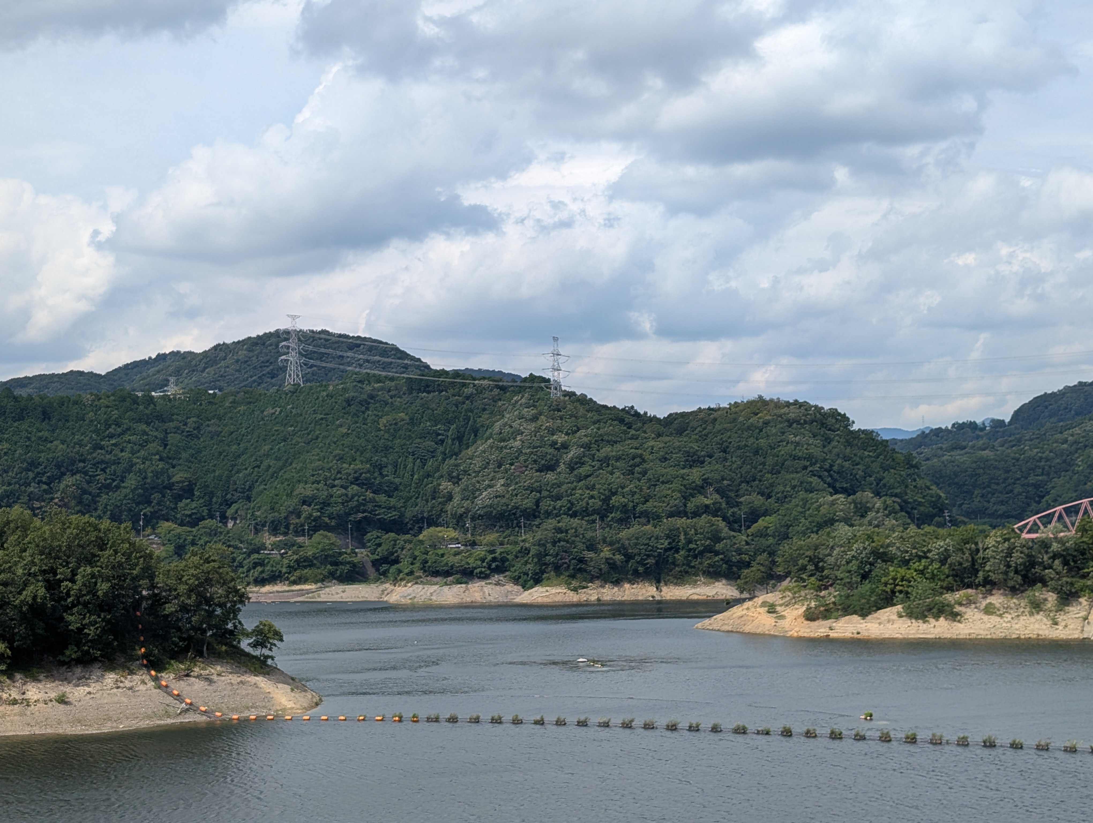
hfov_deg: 38.9
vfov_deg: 29.7
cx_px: 546
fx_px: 1549
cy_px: 412
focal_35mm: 49
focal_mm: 6.9
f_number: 1.68
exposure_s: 1/1323
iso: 21
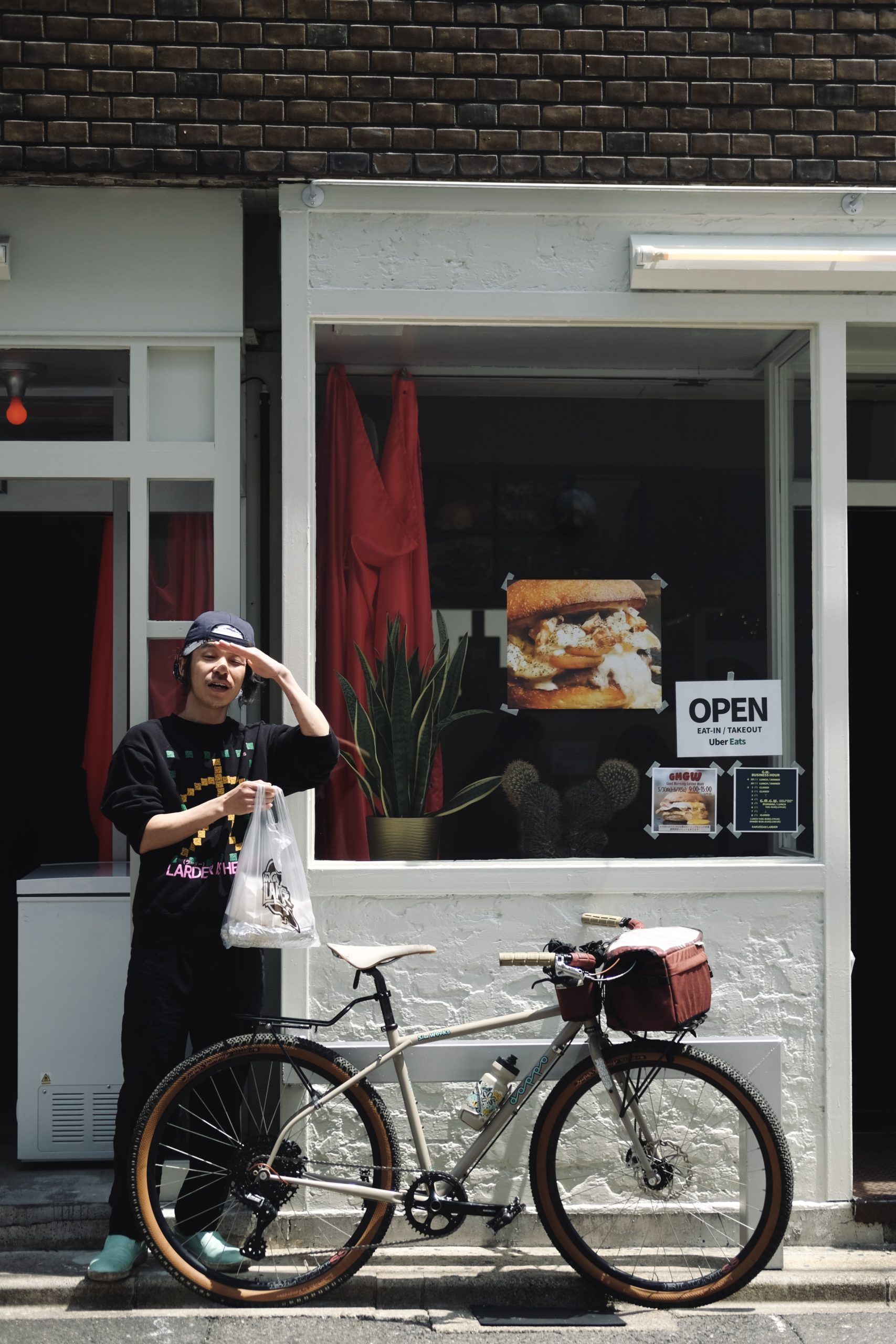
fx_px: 1978
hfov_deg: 25.5
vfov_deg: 37.5
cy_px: 672
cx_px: 448
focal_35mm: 53
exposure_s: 1/4000
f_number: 2.2
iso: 200
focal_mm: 35
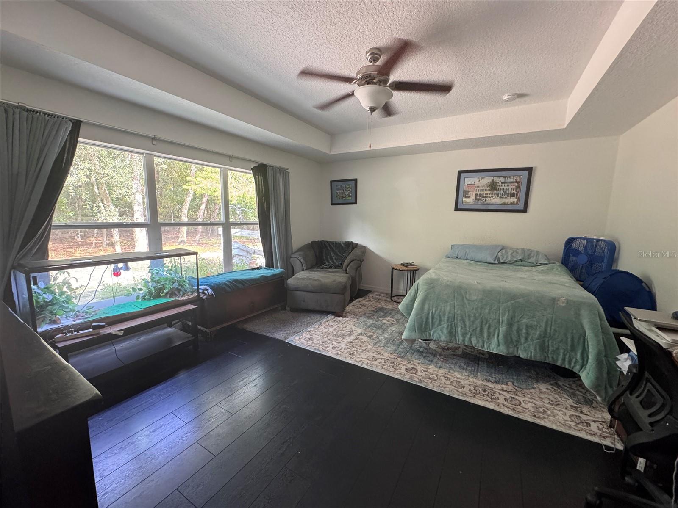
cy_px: 254
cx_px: 339
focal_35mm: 14
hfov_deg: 102.1
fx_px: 274
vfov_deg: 85.7
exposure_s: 1/60
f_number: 2.2
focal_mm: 2.22
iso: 320
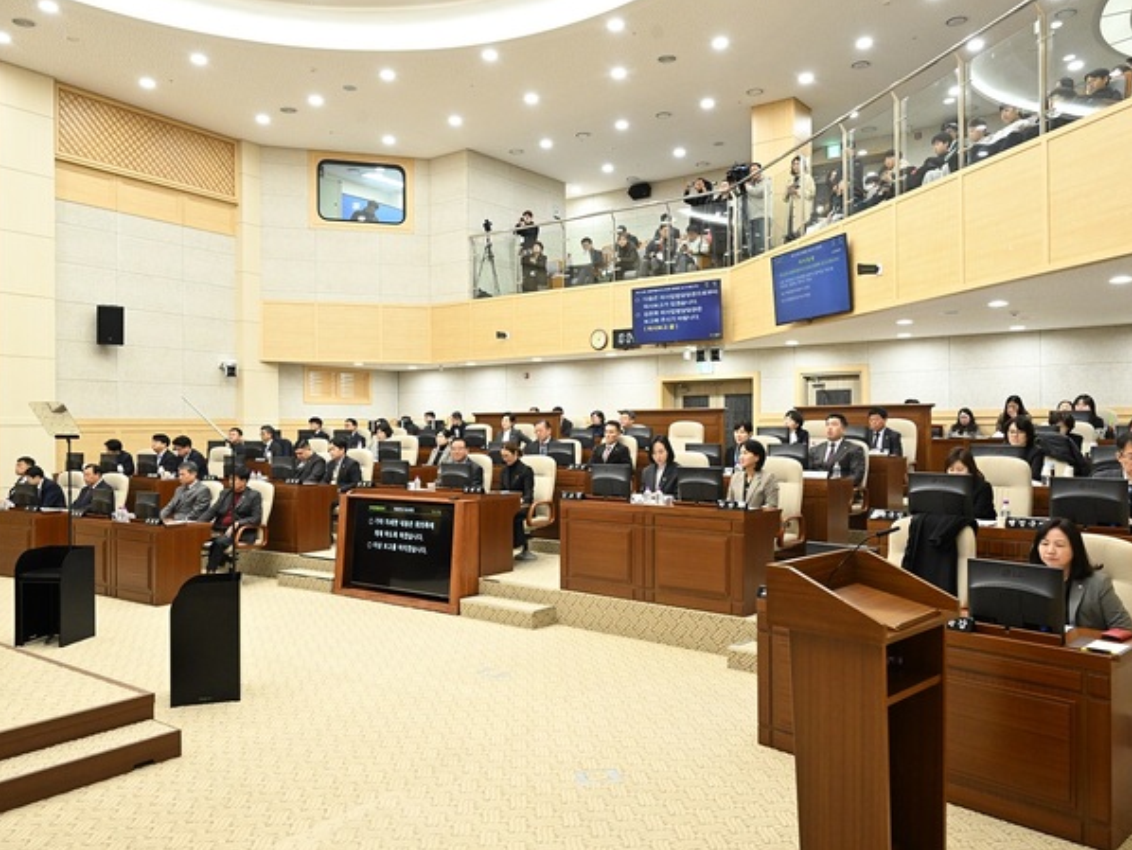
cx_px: 583
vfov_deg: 51.4
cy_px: 419
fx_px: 883
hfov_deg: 65.3
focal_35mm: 27
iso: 4000
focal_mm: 24
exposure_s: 1/125
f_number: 7.1
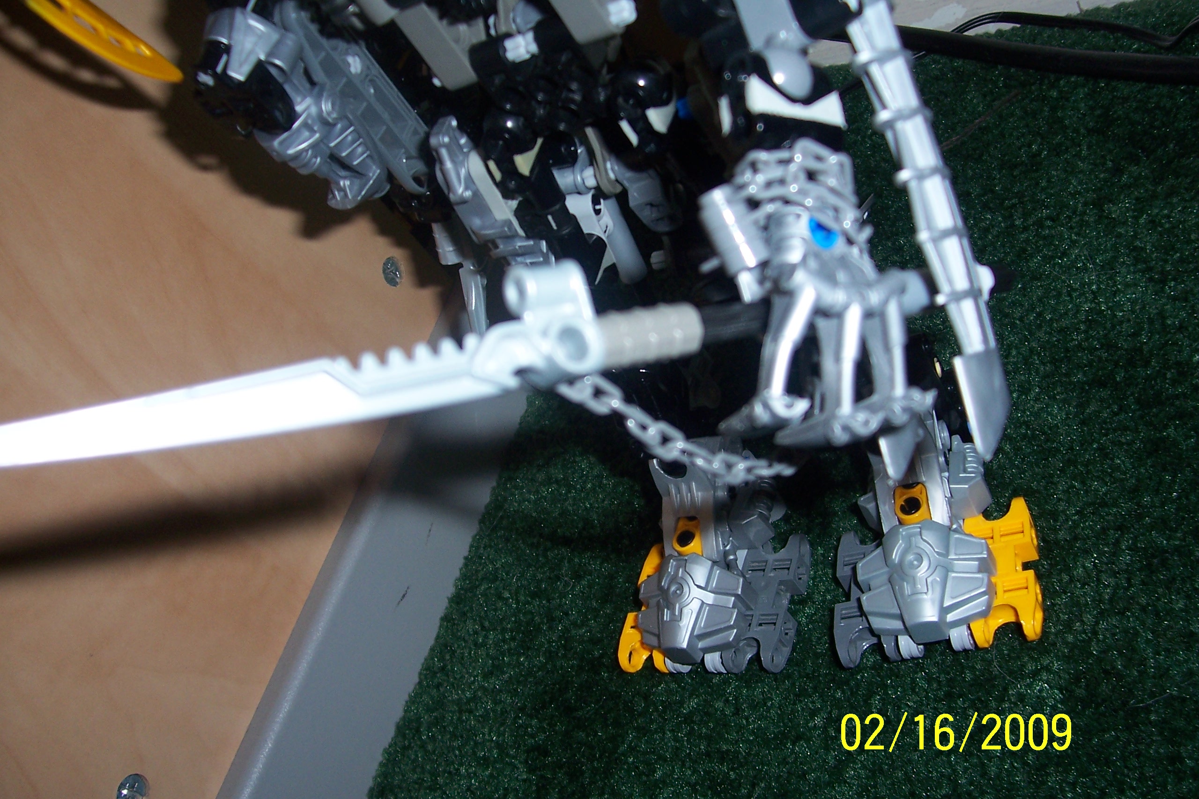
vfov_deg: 38.9
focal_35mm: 34
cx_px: 600
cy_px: 400
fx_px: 1132
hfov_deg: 55.8
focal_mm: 5.6
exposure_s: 1/60
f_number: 2.7
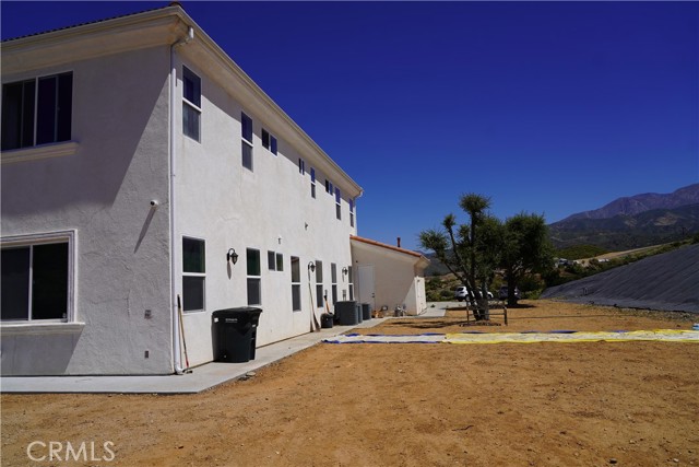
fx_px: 466
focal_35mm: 24
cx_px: 350
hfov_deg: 73.7
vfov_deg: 53.2
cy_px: 234
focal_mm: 24
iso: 100
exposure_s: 1/1600
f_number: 5
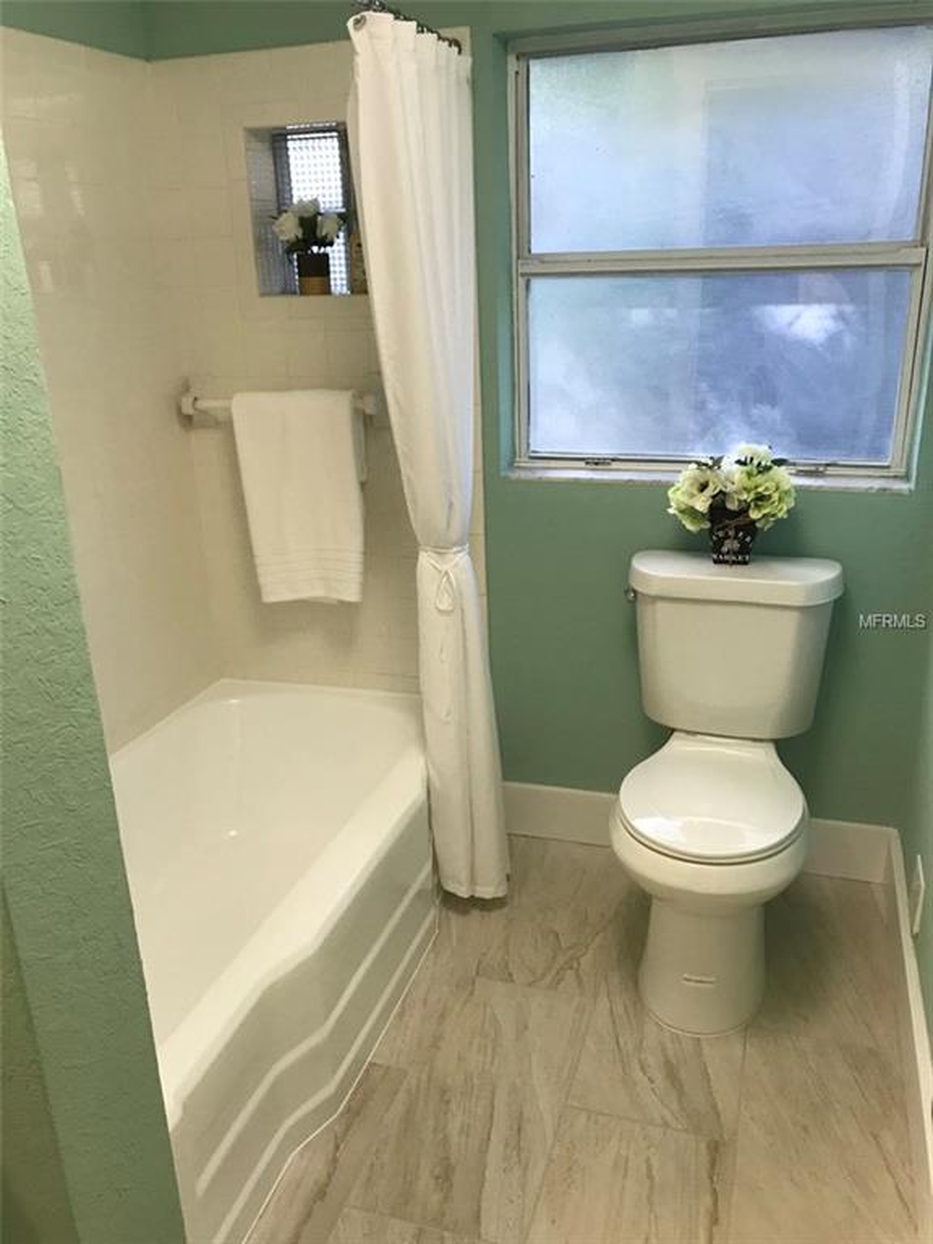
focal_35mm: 28
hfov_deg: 49.7
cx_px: 466
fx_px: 1006
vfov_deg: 63.4
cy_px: 622
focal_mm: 3.99
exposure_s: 1/40
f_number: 1.8
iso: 25
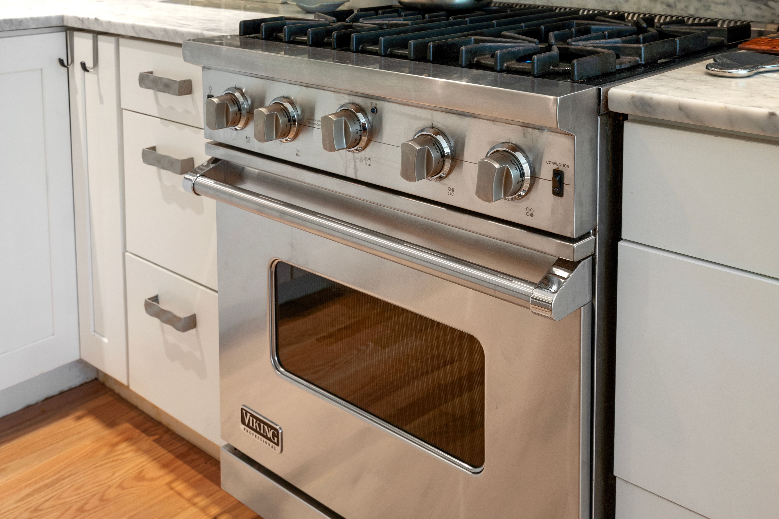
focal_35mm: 38
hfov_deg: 50.6
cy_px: 233
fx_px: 822
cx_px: 435
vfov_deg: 35.0
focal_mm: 33
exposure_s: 1/8
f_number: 7.1
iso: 160
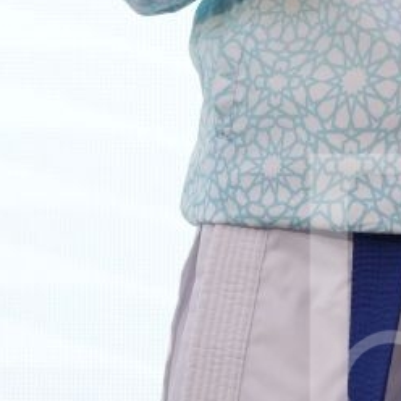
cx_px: 461
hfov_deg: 1.4
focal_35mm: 1235
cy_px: -273
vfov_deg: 1.4
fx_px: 16186
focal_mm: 200
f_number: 2.8
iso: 400
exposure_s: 1/250
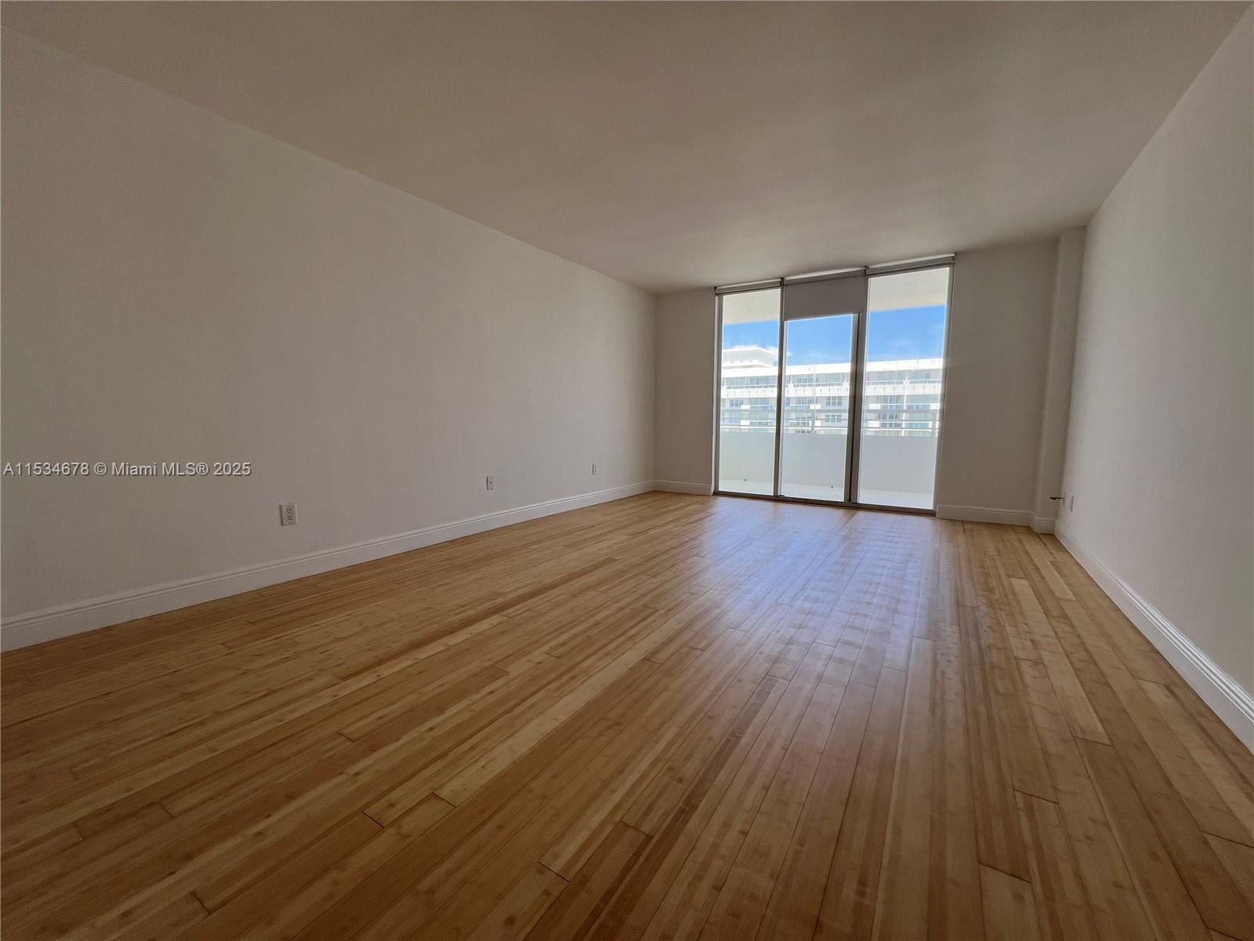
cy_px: 470
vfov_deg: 89.9
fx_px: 471
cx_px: 627
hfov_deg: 106.2
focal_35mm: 13
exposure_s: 1/149
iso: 32
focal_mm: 1.57
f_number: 1.8
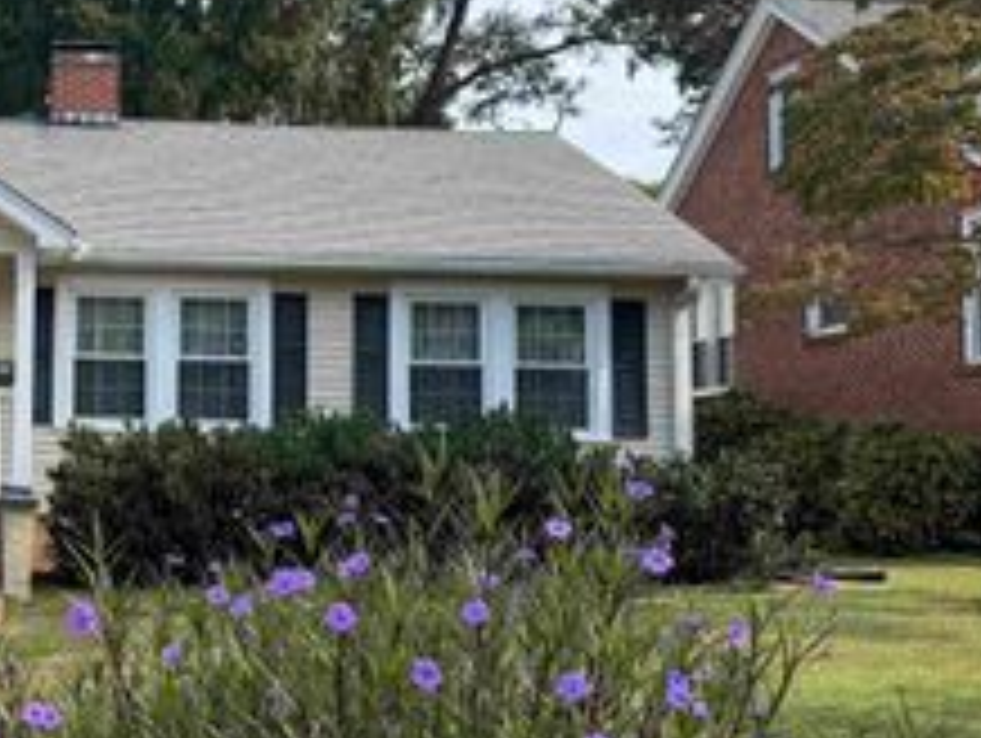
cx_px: -18
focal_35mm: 55
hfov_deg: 32.0
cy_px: 340
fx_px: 1560
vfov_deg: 26.6
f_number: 1.78
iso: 100
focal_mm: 6.76
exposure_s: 1/3279
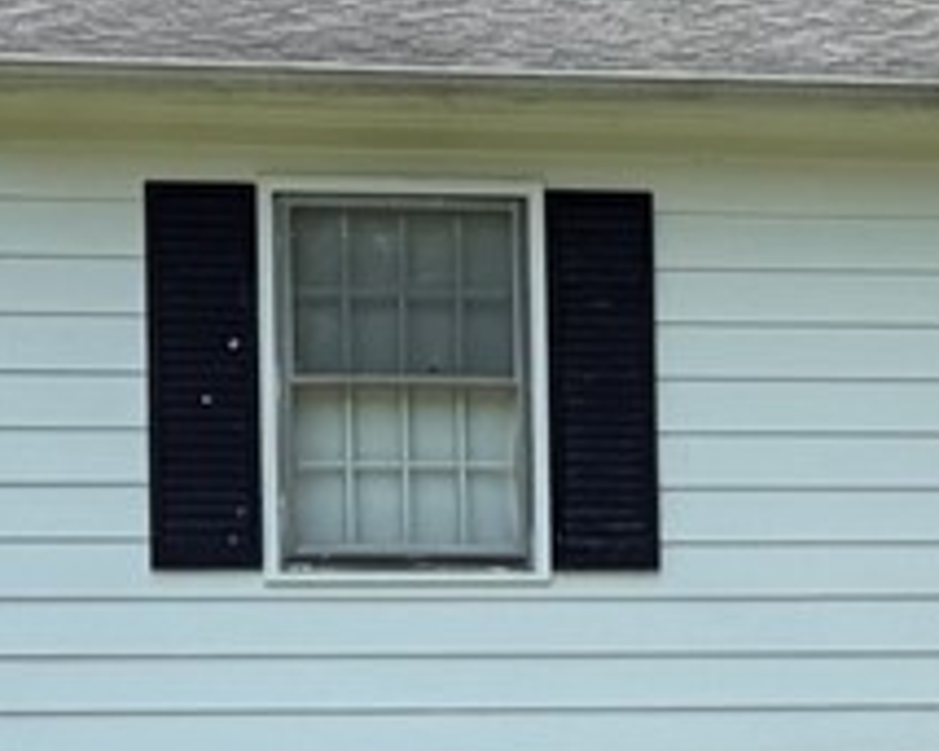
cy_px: 694
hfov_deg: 8.3
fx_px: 6222
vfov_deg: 6.9
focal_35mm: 224
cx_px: 1742
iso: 100
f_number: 1.78
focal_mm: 6.76
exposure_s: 1/1980
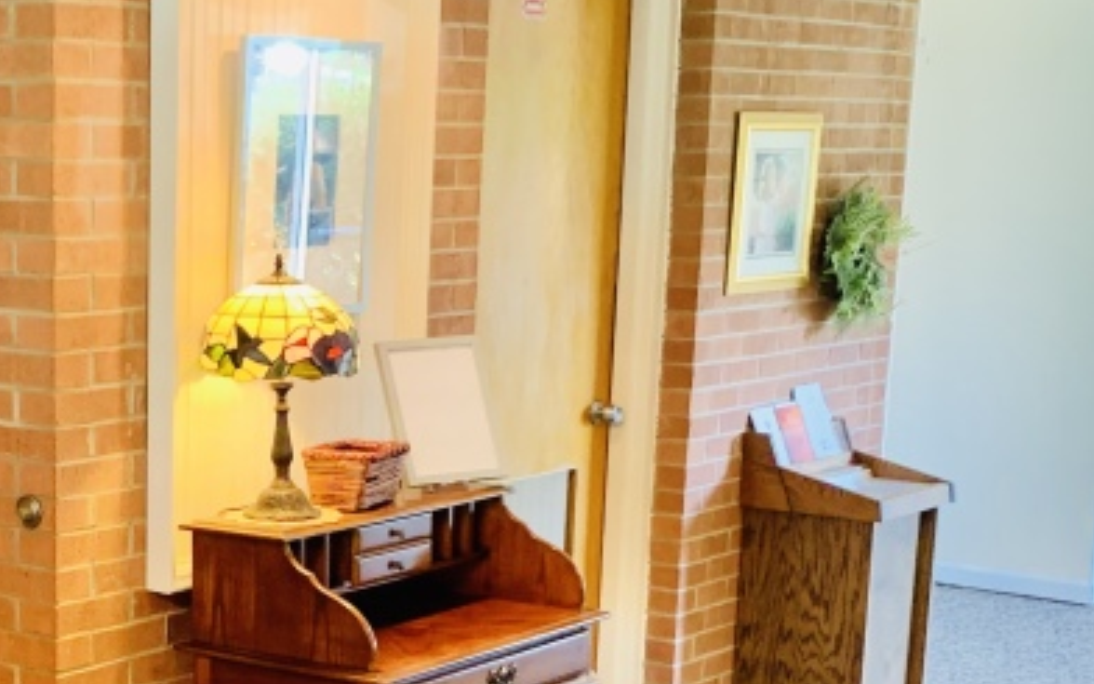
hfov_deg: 27.6
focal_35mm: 72
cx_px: 117
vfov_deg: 17.7
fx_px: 2147
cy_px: 650
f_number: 1.8
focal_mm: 4.25
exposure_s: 1/40
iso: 320
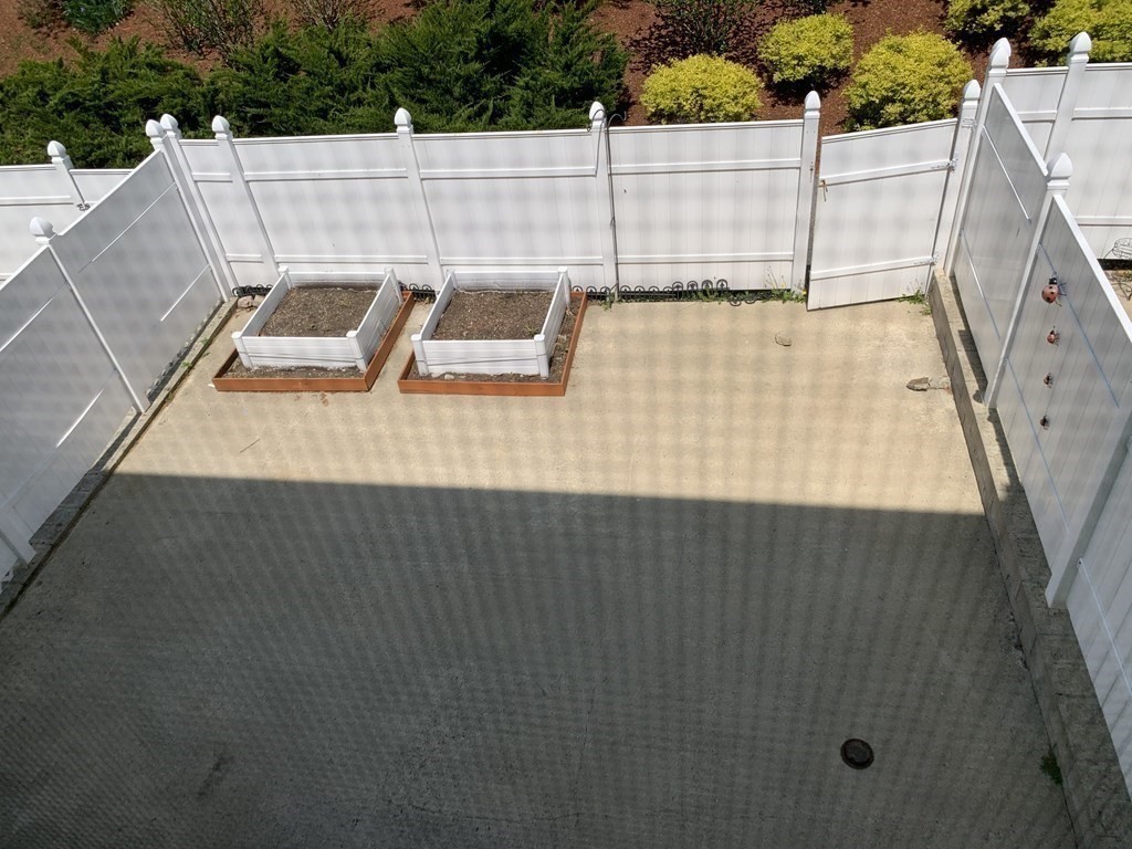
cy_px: 424
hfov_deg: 67.3
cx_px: 566
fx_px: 850
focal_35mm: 26
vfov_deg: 53.1
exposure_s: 1/2364
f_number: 1.8
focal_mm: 4.25
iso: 25
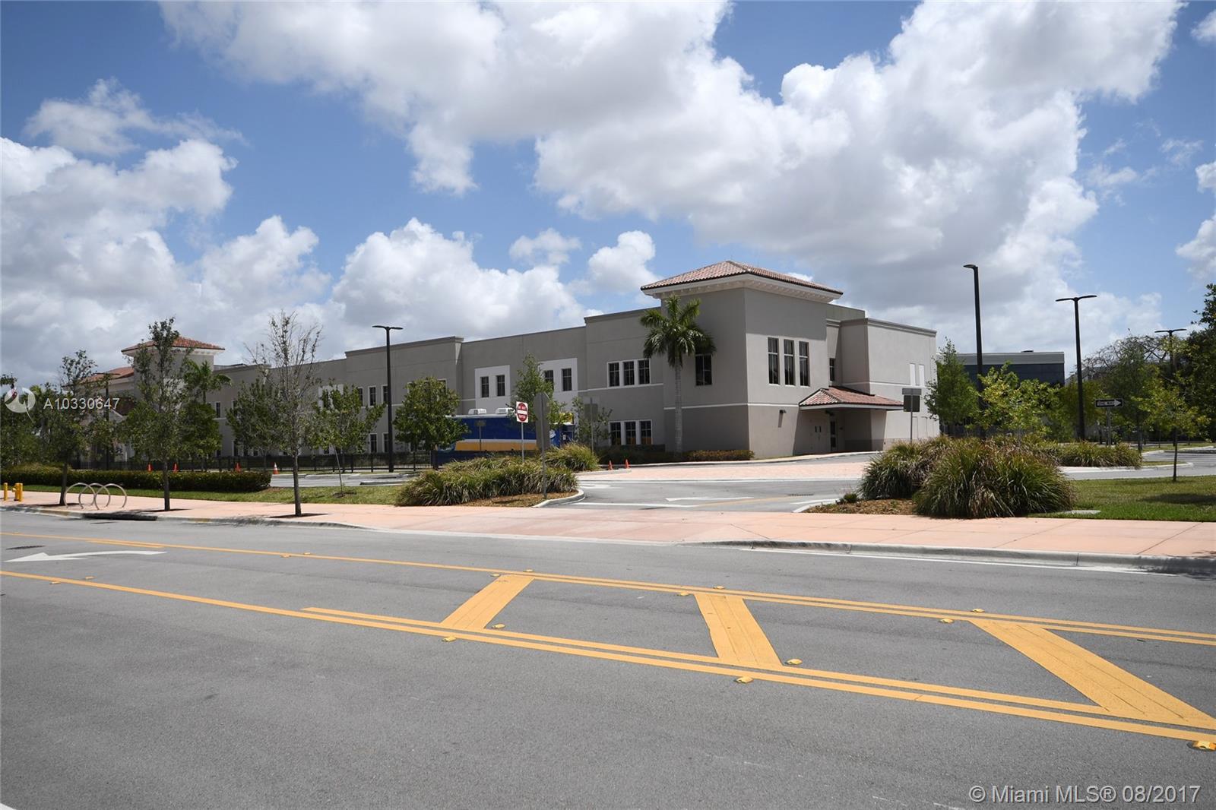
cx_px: 608
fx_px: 962
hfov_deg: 64.6
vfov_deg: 45.7
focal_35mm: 28
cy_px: 405
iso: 100
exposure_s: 1/320
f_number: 9
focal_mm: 19
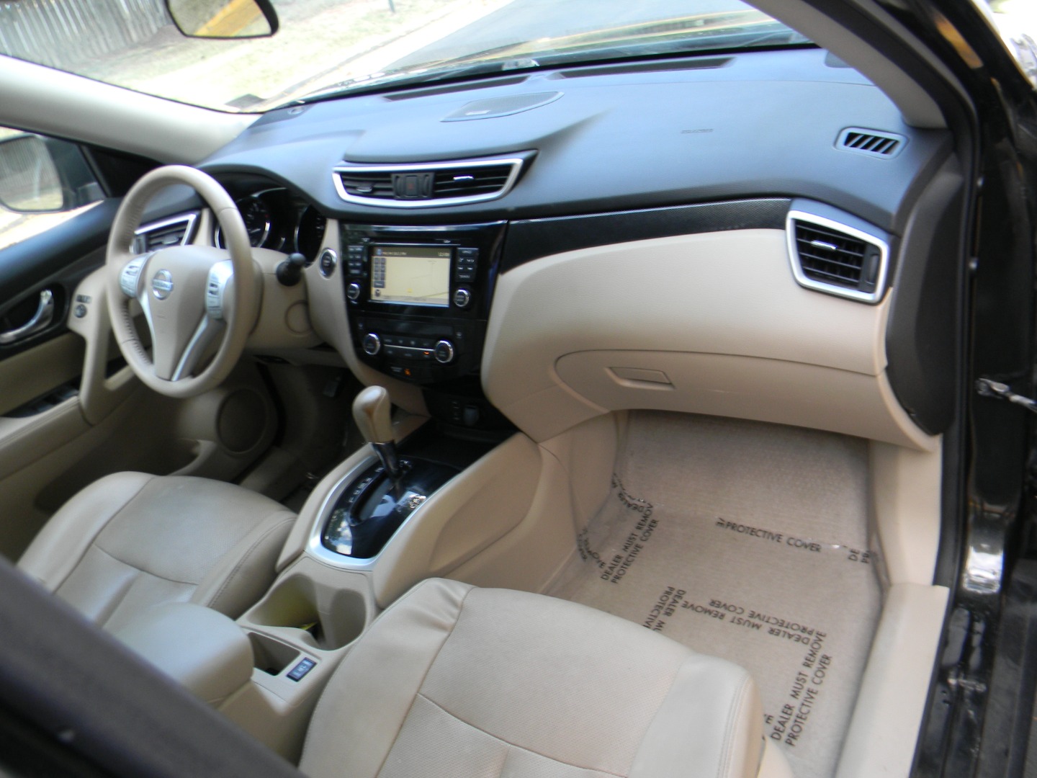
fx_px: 839
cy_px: 389
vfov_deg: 49.7
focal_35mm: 28
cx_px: 518
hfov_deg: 63.4
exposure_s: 1/30
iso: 92
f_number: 3.5
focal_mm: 5
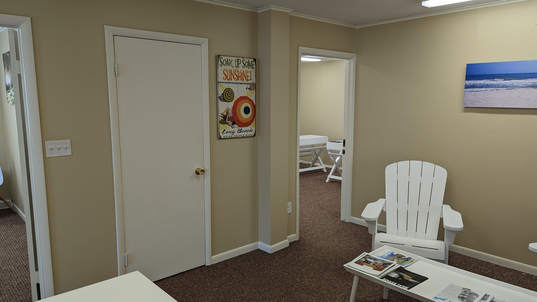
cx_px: 265
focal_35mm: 27
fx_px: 384
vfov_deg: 42.9
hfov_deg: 69.9
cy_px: 155
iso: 49
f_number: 1.85
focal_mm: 6.81
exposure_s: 1/60
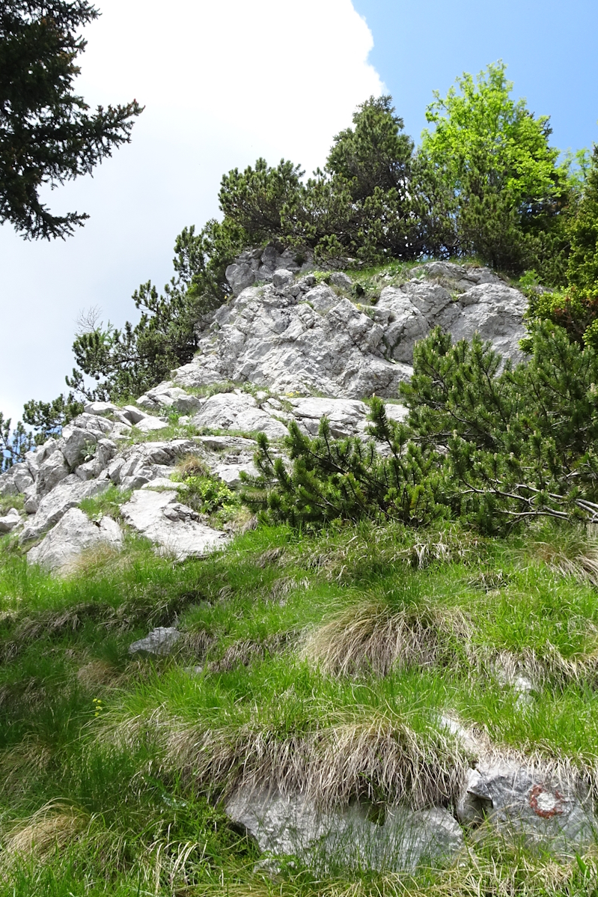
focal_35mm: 40
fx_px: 996
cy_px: 379
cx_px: 340
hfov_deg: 33.4
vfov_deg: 48.3
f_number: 3.5
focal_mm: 4.1
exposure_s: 1/400
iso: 80
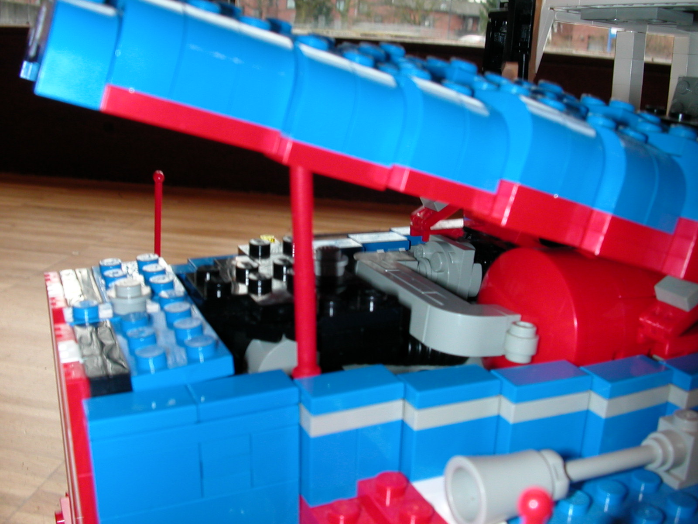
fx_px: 746
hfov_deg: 50.1
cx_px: 349
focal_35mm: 37
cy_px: 262
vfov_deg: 38.7
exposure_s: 1/30
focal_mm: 5.6
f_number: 4.5
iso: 100
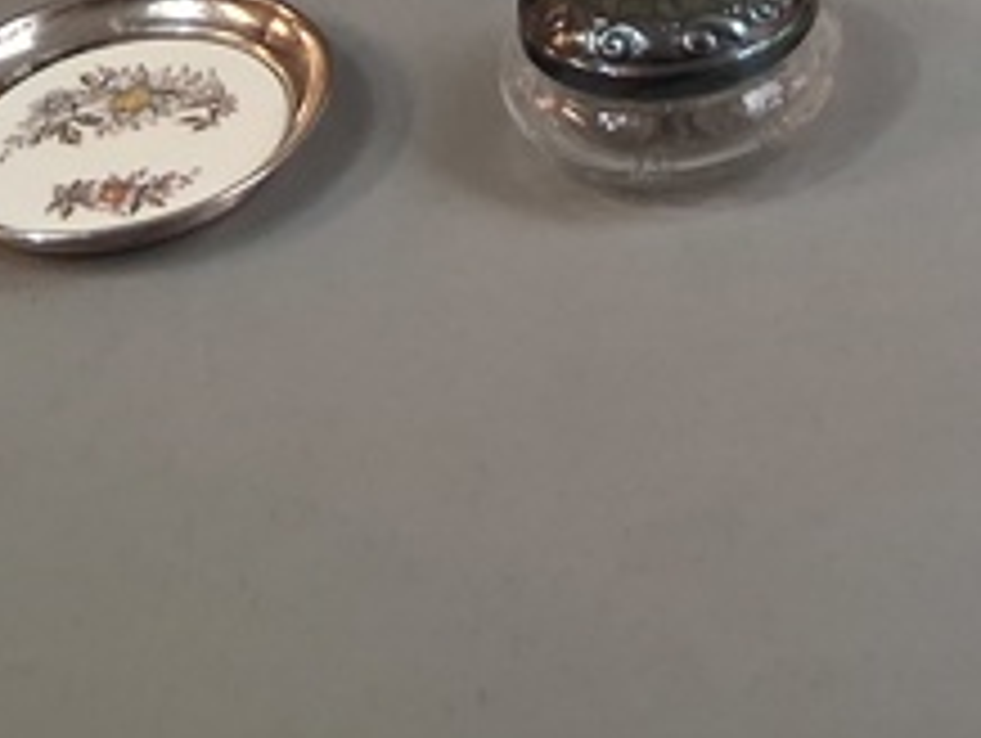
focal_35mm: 99
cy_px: -608
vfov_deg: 13.4
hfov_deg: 18.5
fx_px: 2809
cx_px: 1242
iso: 400
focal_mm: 4
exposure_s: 1/100
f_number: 1.8
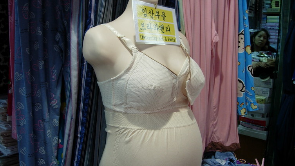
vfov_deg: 28.3
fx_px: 329
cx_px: 147
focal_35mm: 42
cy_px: 104
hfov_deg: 48.3
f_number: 2.8
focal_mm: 7.8
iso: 64
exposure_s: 1/65.8
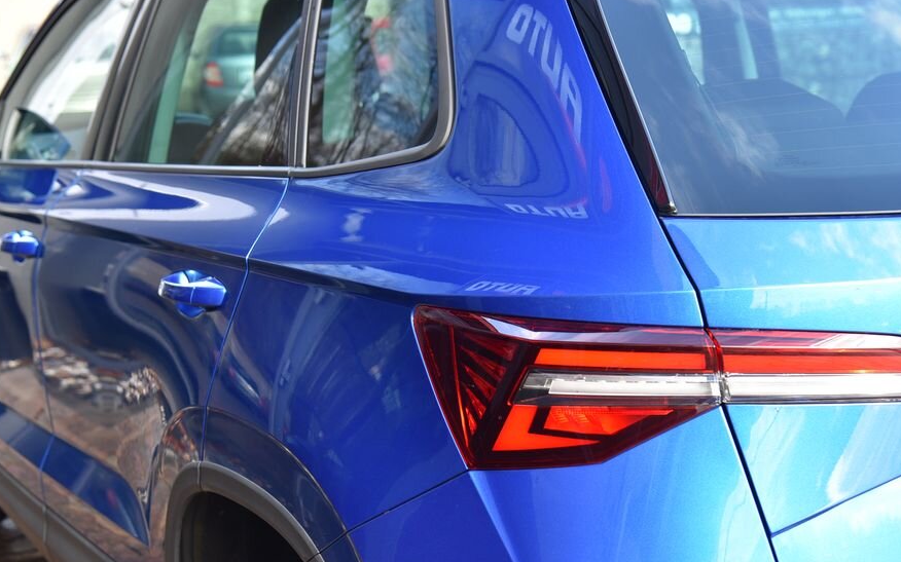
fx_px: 1522
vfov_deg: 20.9
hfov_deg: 33.0
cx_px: 437
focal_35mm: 62
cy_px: 297
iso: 500
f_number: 5
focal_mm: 52
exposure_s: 1/100
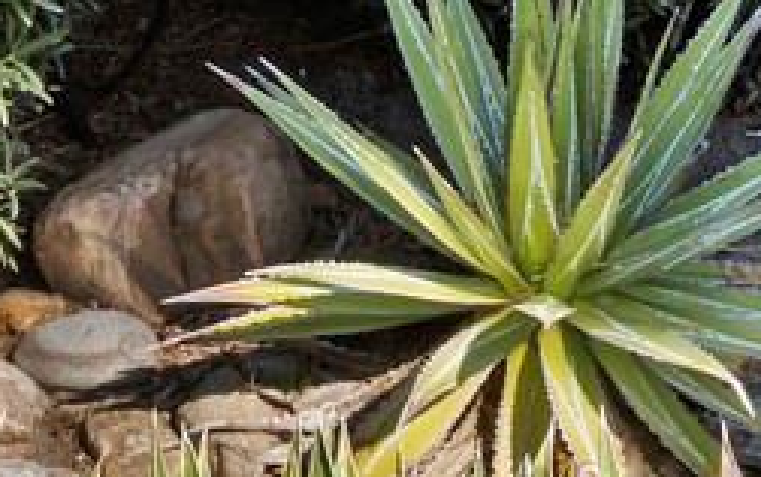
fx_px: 1951
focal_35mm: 94
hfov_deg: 22.0
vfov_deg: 10.7
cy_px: -851
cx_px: 453
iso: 320
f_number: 11
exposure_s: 1/25
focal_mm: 7
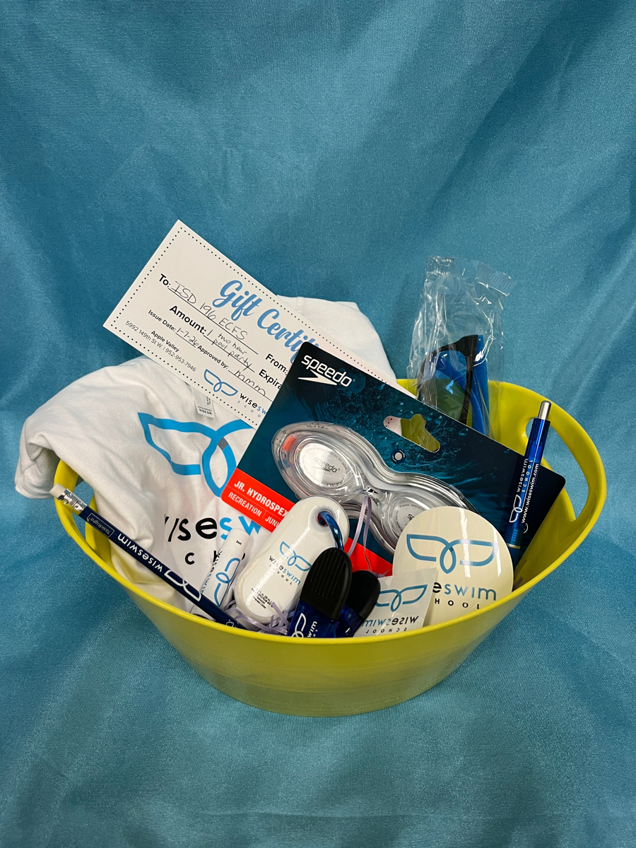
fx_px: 637
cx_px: 318
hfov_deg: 53.1
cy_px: 424
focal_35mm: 26
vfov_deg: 67.3
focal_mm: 5.1
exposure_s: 1/60
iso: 100
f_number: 1.6
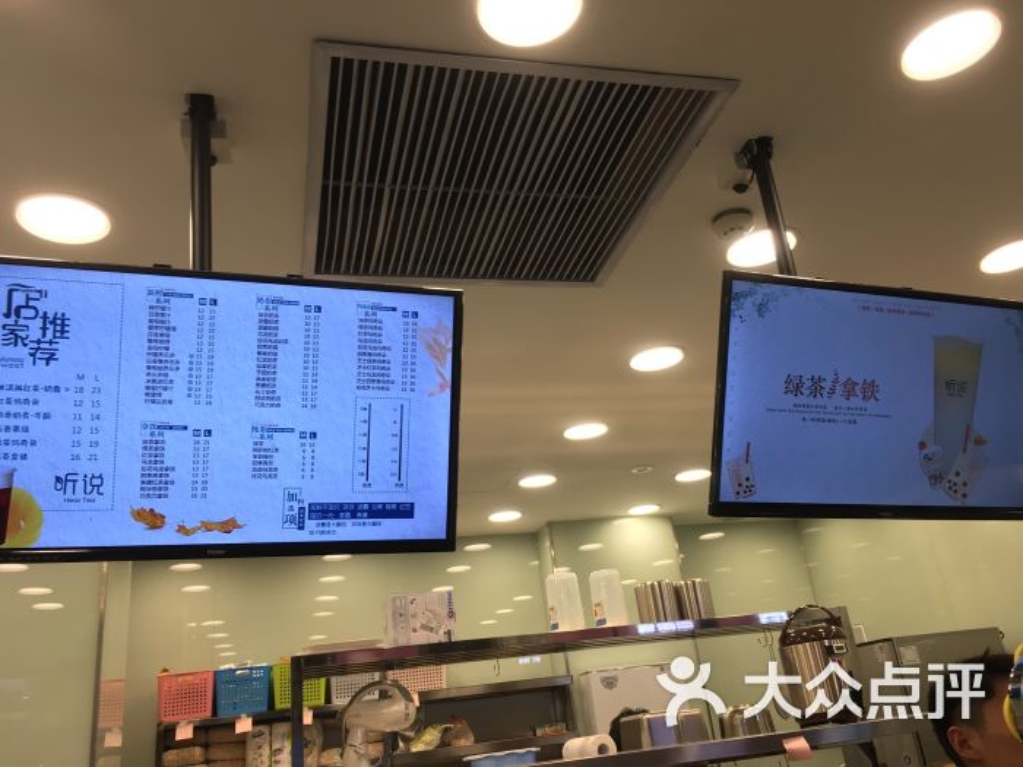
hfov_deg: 61.7
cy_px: 384
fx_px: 857
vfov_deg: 48.2
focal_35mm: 29
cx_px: 512
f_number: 2.2
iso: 25
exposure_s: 1/50
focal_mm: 4.15
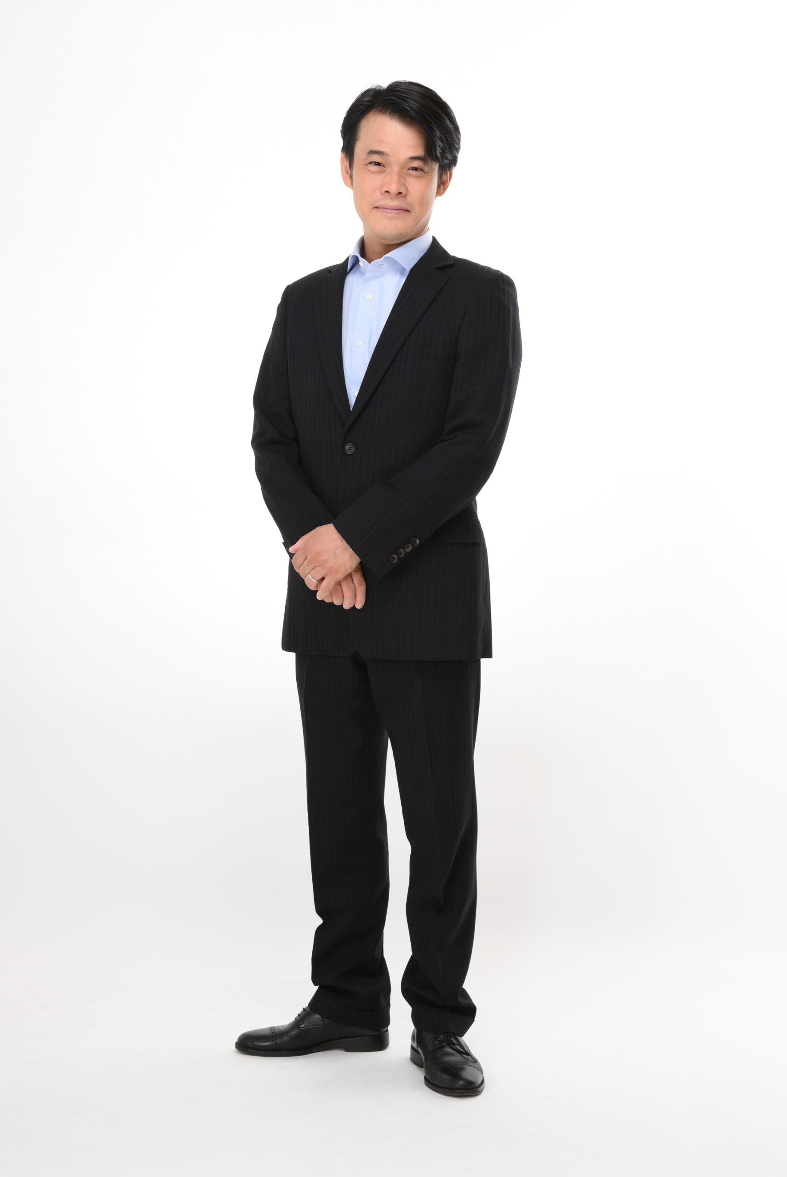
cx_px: 394
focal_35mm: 72
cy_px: 588
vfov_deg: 28.1
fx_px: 2357
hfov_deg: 19.0
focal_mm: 48
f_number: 8
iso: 100
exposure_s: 1/160
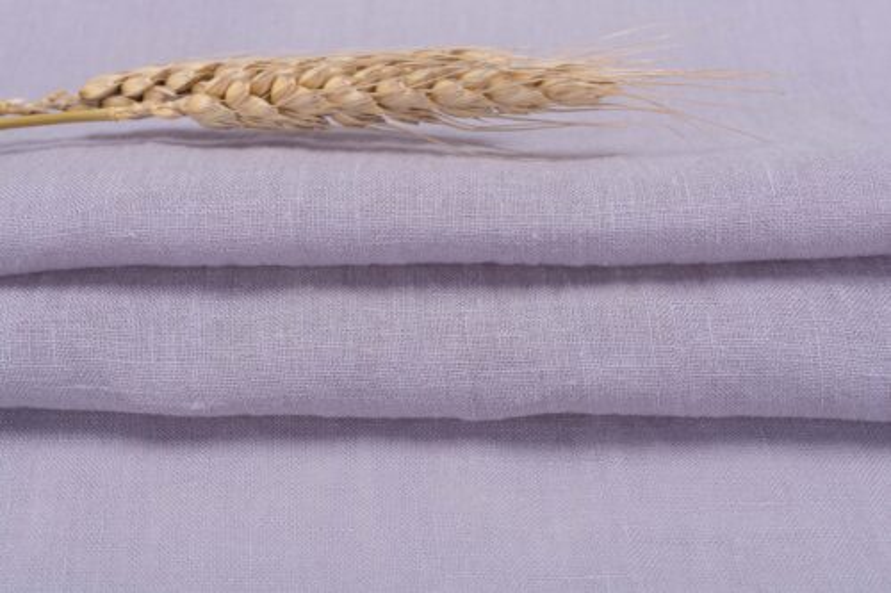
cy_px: 296
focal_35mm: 57
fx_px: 1410
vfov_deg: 23.8
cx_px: 446
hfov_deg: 35.1
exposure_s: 1/125
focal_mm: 38
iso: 100
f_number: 11
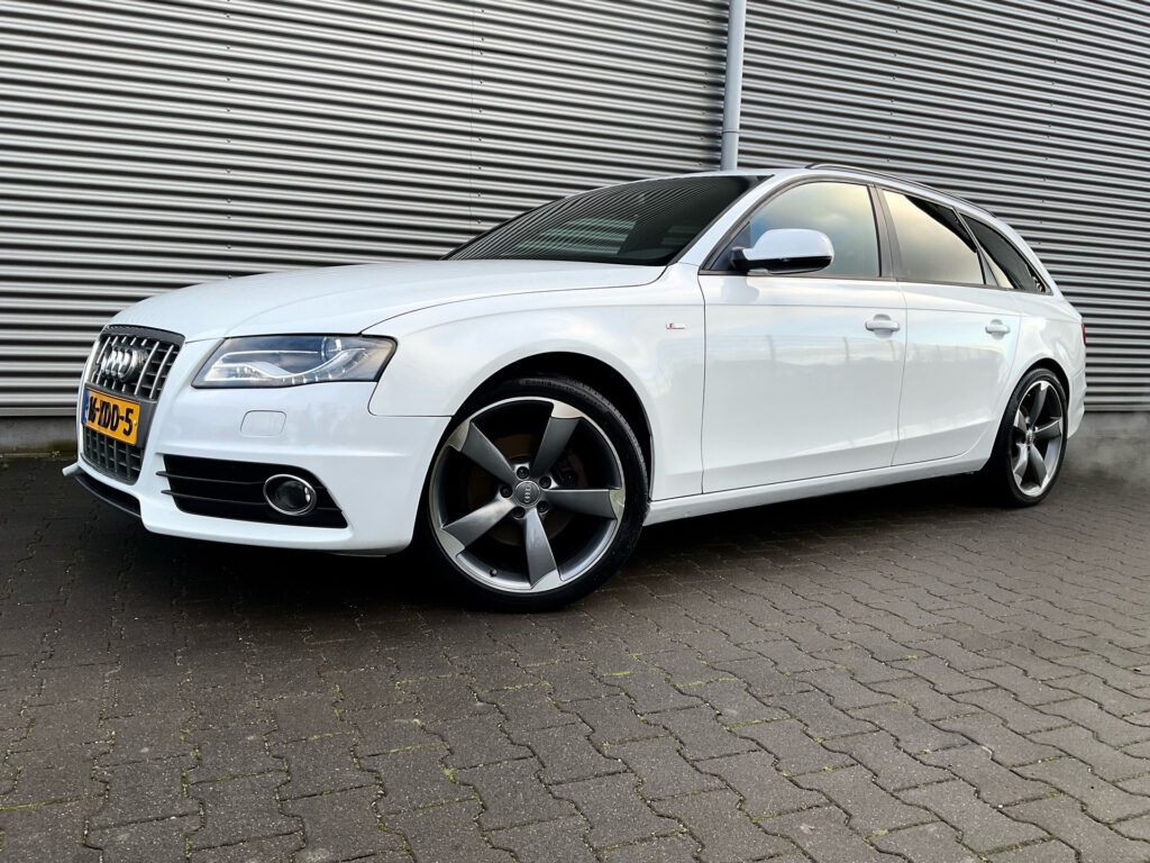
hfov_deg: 61.7
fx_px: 963
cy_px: 432
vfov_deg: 48.2
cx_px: 575
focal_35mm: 29
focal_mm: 3
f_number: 1.8
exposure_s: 1/165
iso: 16
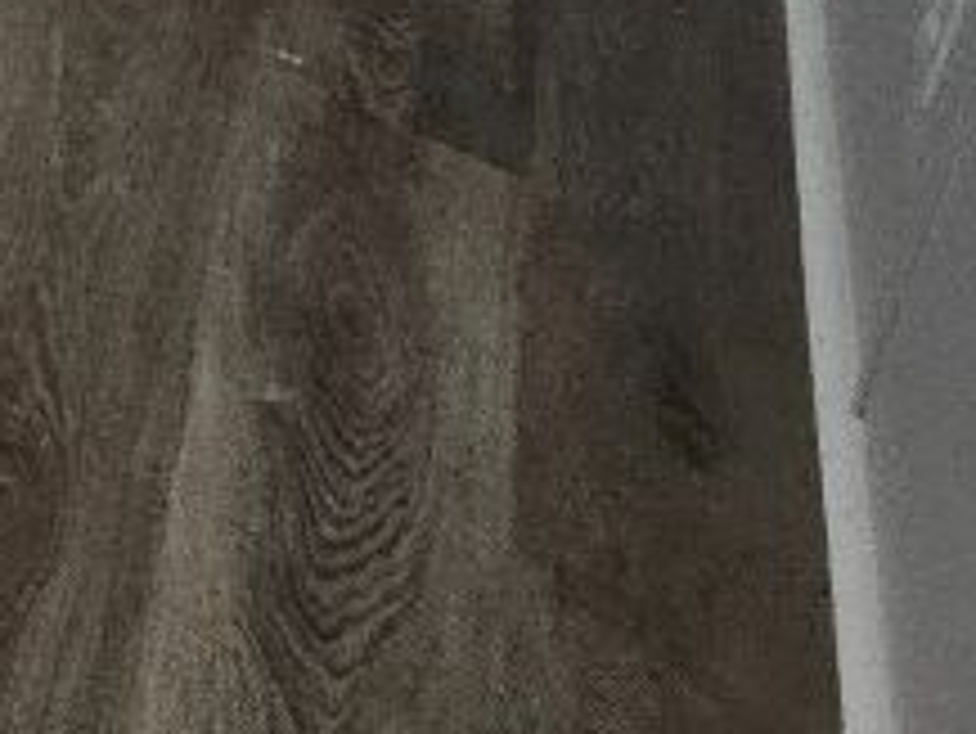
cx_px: -1498
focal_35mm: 72
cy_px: -1202
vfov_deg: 13.0
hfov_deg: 14.2
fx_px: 2031
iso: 50
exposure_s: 1/60
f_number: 2.2
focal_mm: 2.2
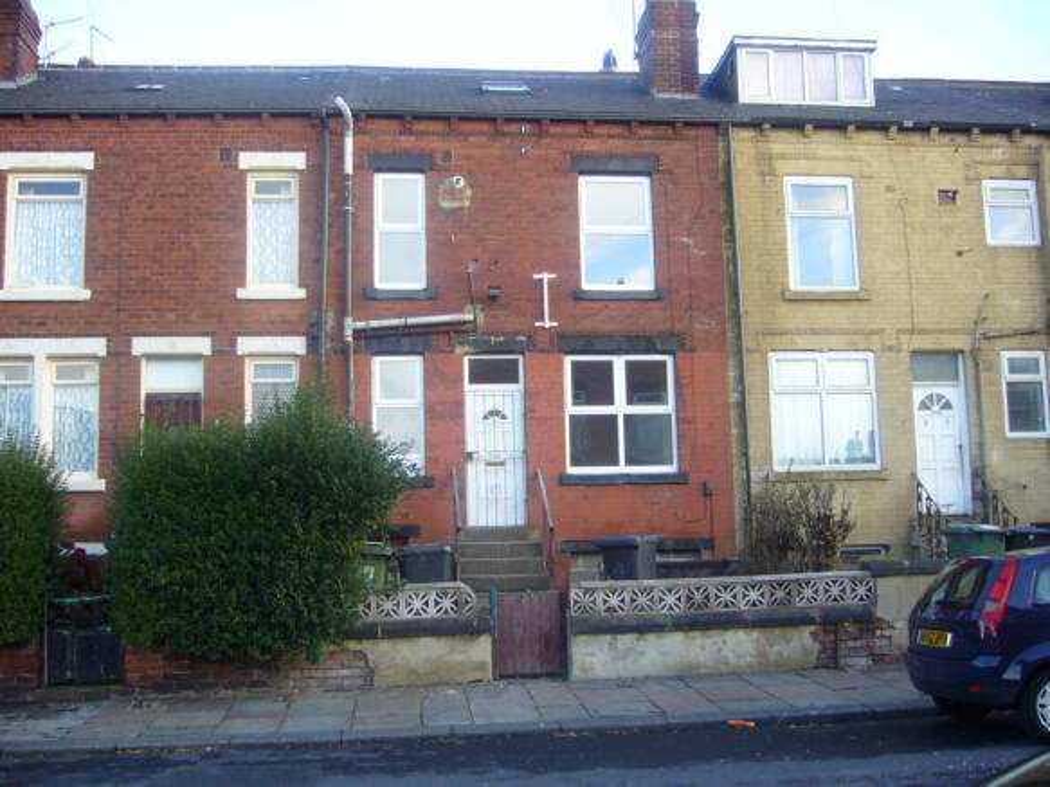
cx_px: 525
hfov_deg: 52.6
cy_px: 394
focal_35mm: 35
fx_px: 1061
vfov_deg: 40.7
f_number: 2.8
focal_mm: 5.8
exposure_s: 1/125
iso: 80
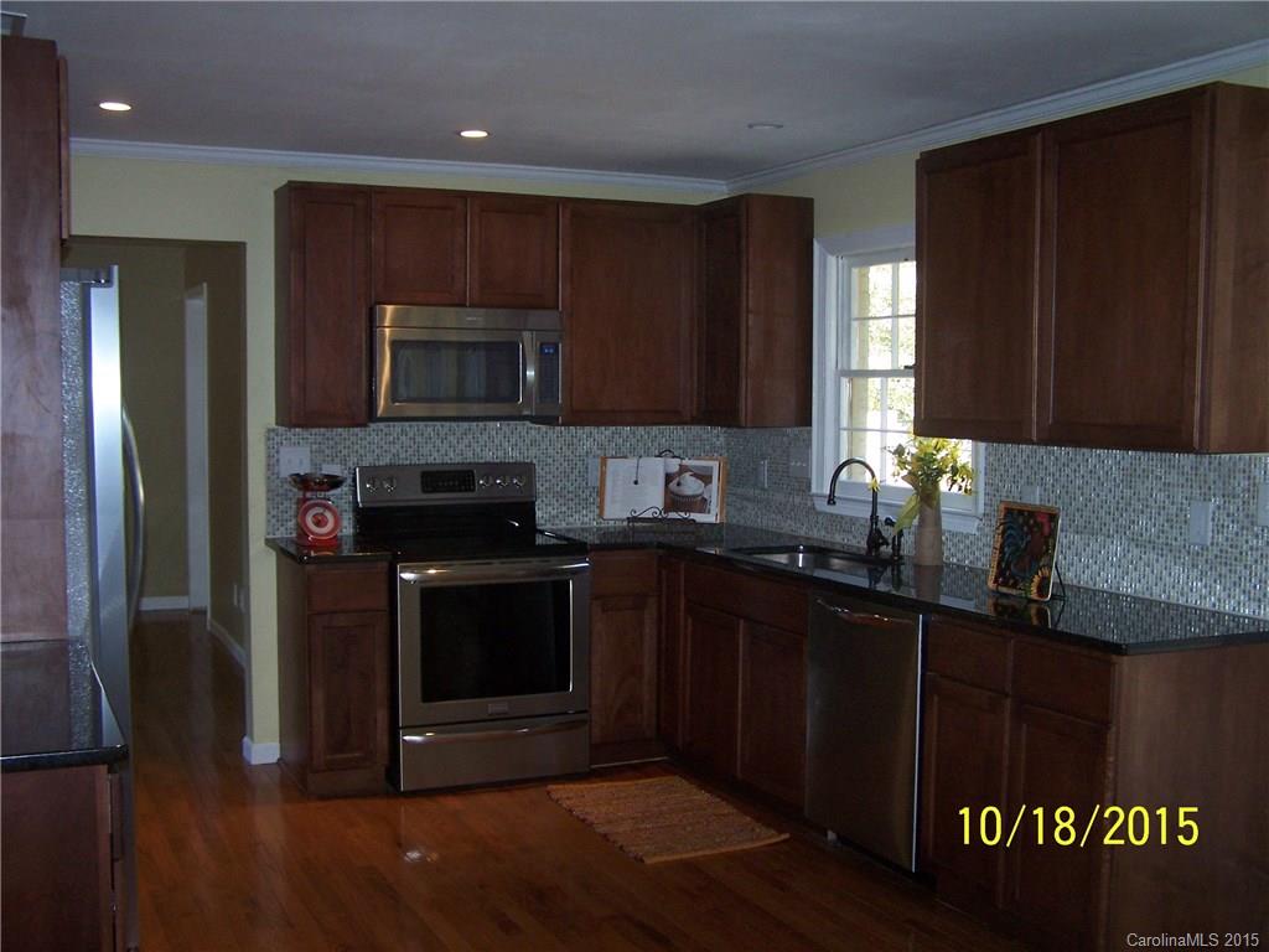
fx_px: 1393
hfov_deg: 49.0
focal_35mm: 38
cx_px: 634
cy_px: 476
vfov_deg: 37.7
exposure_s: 1/60
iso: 140
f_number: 2.8
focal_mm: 6.3
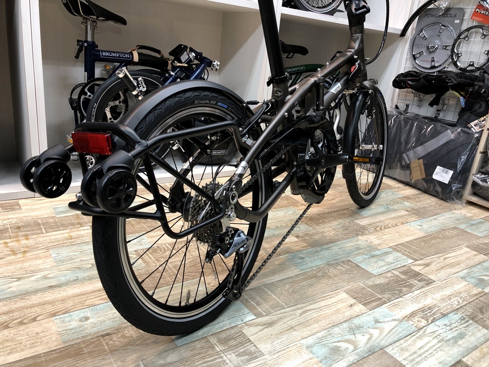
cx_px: 244
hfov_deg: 63.4
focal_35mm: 28
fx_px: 396
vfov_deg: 49.7
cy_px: 184
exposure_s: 1/20
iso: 40
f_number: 1.8
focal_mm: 4
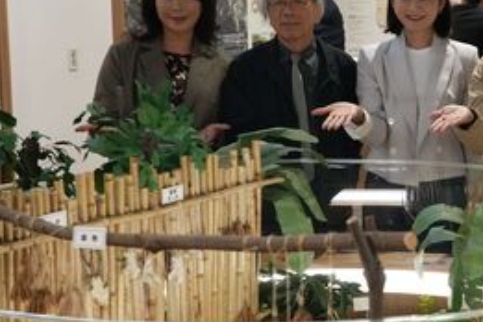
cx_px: 498
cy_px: 170
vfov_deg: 16.1
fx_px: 1140
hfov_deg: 22.8
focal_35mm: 85
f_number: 5
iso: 4000
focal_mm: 37
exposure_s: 1/200
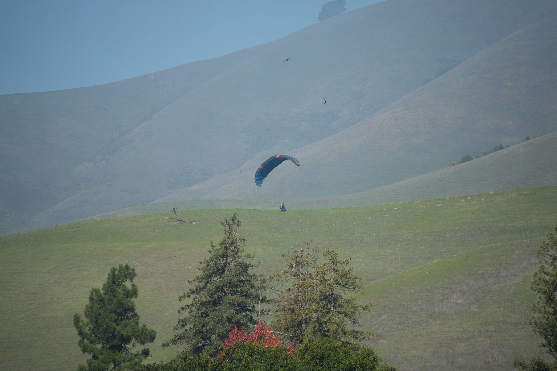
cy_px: 186
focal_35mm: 300
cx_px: 278
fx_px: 4641
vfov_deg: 4.6
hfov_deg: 6.9
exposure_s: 1/1250
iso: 320
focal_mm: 300
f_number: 7.1
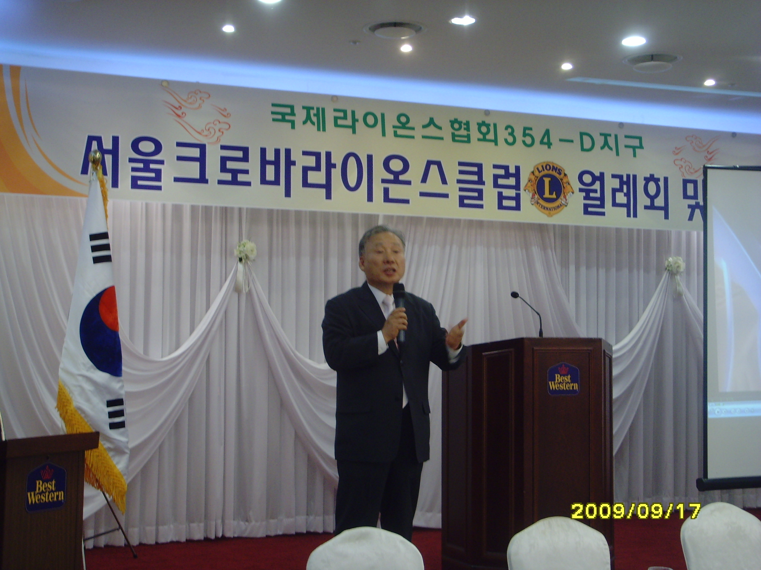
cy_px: 285
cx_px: 380
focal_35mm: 60
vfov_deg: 24.4
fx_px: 1319
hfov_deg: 32.2
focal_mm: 10.2
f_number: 3.9
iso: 200
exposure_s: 1/20
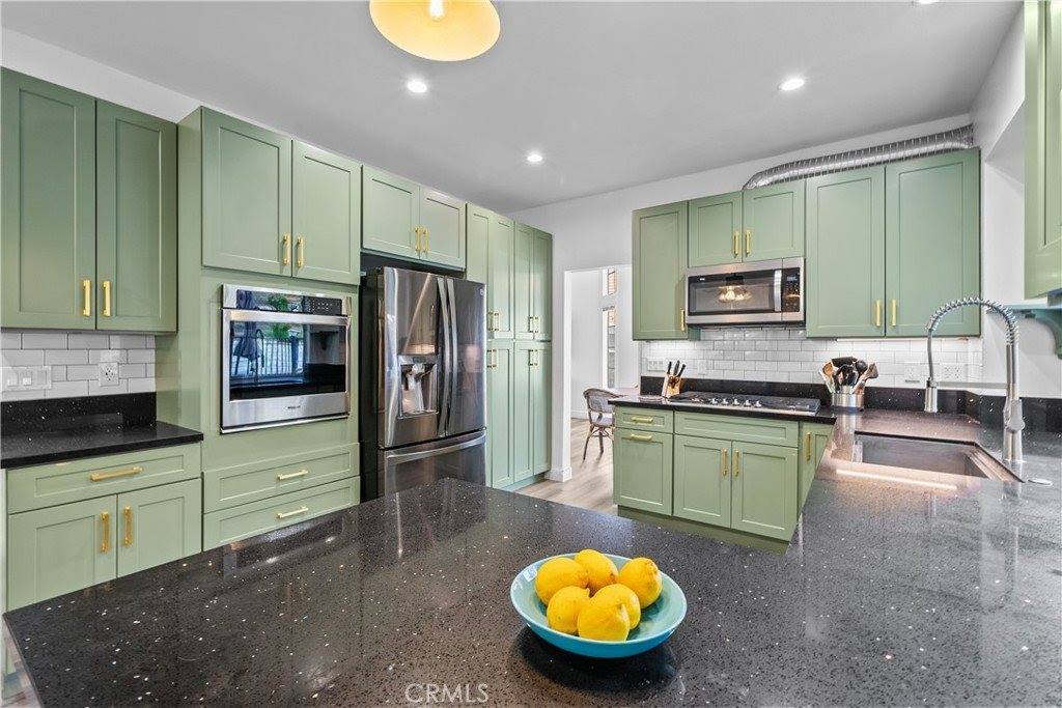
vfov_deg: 77.3
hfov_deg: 100.4
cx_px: 531
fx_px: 443
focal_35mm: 15
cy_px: 354
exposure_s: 1/4
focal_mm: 15
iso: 250
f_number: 9
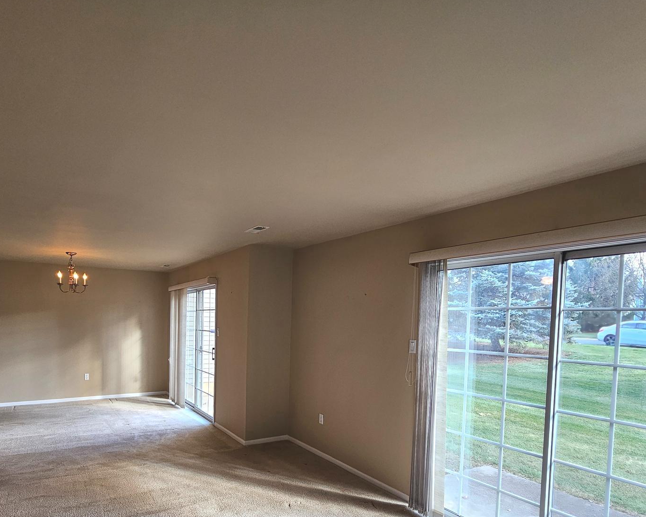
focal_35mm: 19
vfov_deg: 68.9
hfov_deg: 82.1
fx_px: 363
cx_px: 254
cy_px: 343
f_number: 2.2
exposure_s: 1/77.4
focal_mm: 2.2
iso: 100
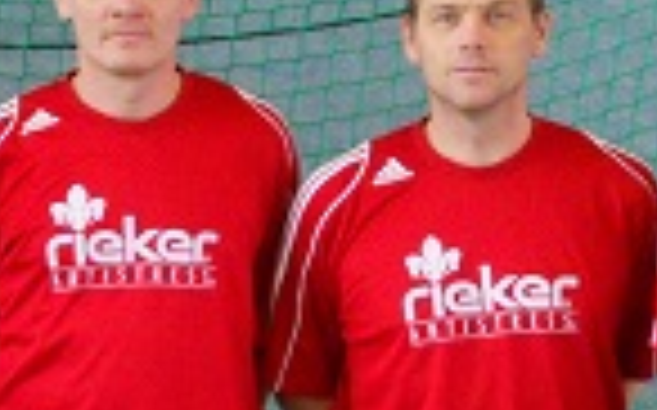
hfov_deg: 10.4
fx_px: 3578
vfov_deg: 6.5
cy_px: 577
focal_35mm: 200
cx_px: 40
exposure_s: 1/30
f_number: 4.3
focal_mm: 8.2
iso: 400
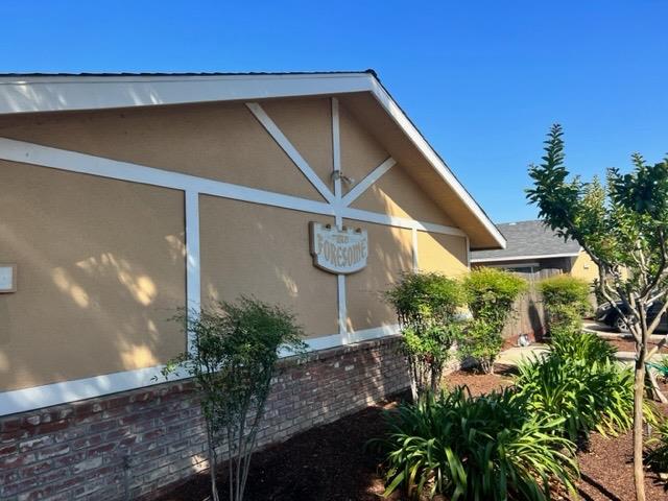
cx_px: 334
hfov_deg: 67.3
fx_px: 502
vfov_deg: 53.1
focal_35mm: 26
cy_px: 250
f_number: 1.5
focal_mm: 5.7
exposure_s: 1/1838
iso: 50
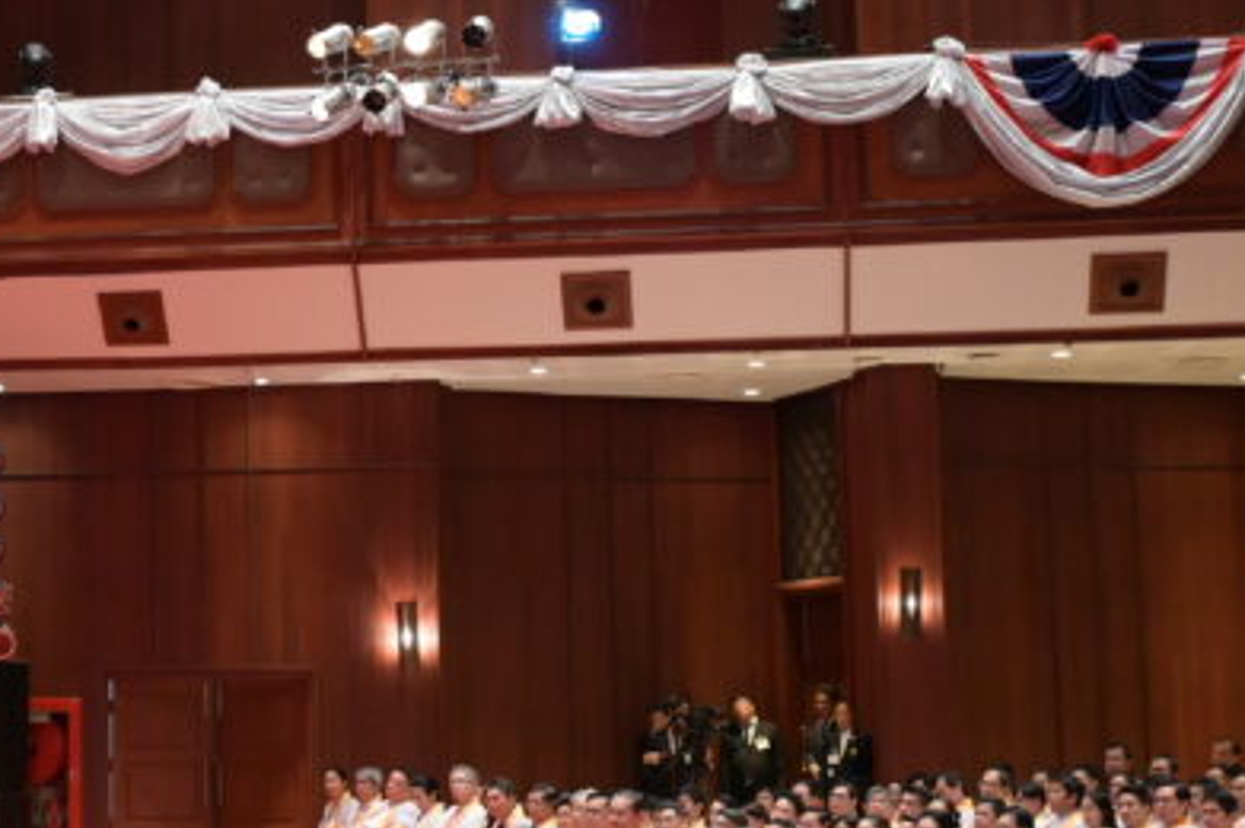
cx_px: 108
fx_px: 2626
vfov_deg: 17.9
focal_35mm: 76
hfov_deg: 25.8
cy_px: 363
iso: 5000
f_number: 4
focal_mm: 29
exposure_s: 1/100
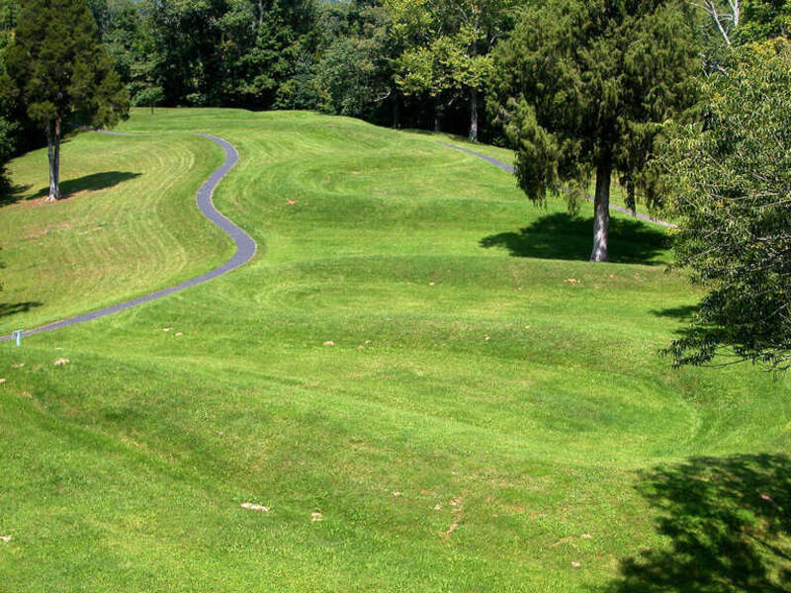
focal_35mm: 54
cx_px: 396
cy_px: 296
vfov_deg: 27.0
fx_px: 1234
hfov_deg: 35.5
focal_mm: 13.6
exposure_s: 1/252
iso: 100
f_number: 5.1
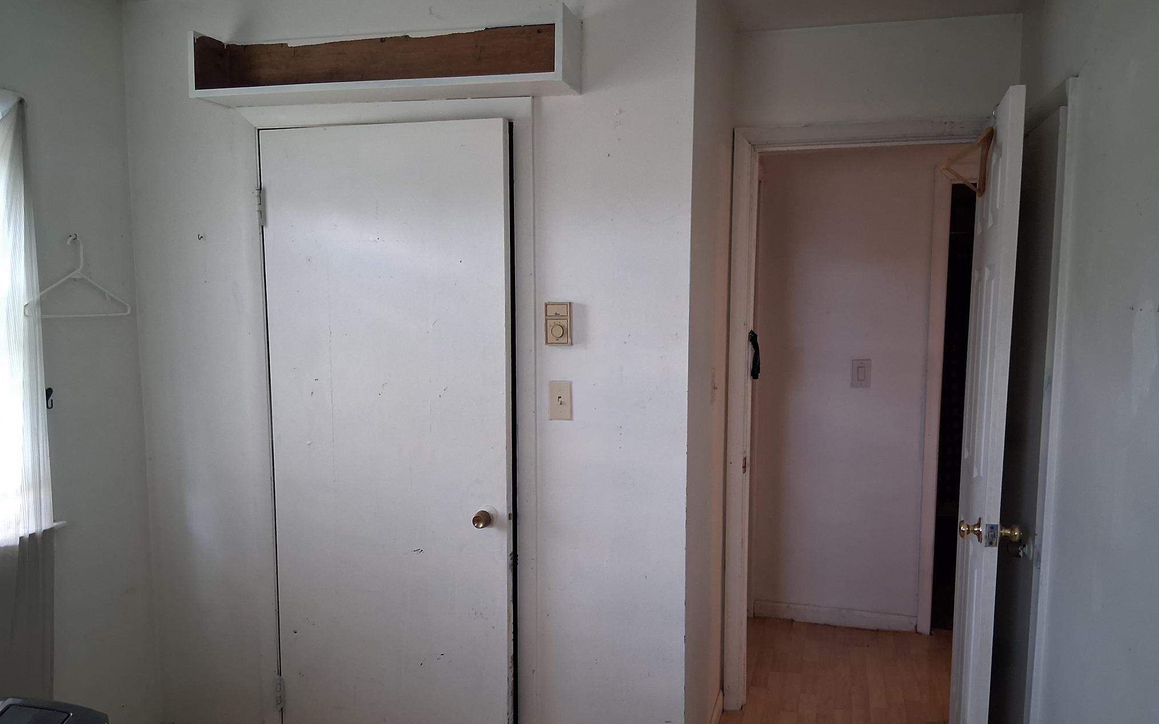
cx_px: 588
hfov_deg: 66.5
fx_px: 884
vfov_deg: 44.4
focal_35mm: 28
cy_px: 407
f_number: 1.8
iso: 500
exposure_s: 1/50
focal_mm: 3.98
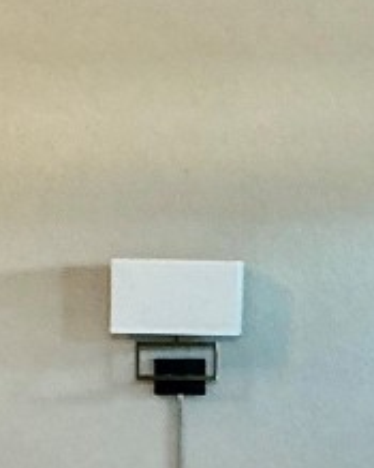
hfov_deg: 12.0
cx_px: 222
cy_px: 502
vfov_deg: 14.7
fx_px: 1772
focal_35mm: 128
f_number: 1.8
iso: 250
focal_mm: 3
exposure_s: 1/60
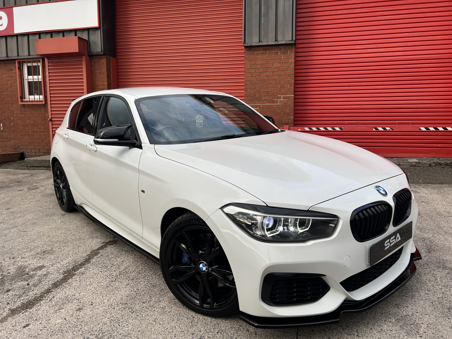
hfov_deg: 67.3
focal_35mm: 26
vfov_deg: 53.1
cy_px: 170
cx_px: 226
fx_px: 339
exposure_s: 1/1009
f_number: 1.5
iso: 50
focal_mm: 5.7
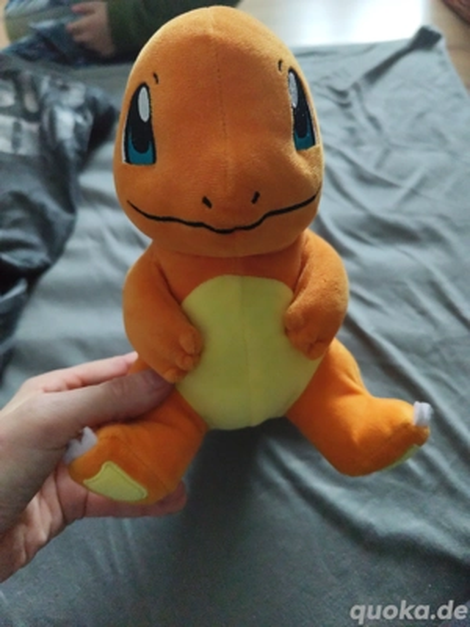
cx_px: 235
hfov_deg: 58.9
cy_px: 314
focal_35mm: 23
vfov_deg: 73.9
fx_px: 416
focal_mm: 6.19
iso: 2795
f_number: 1.65
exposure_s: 1/100
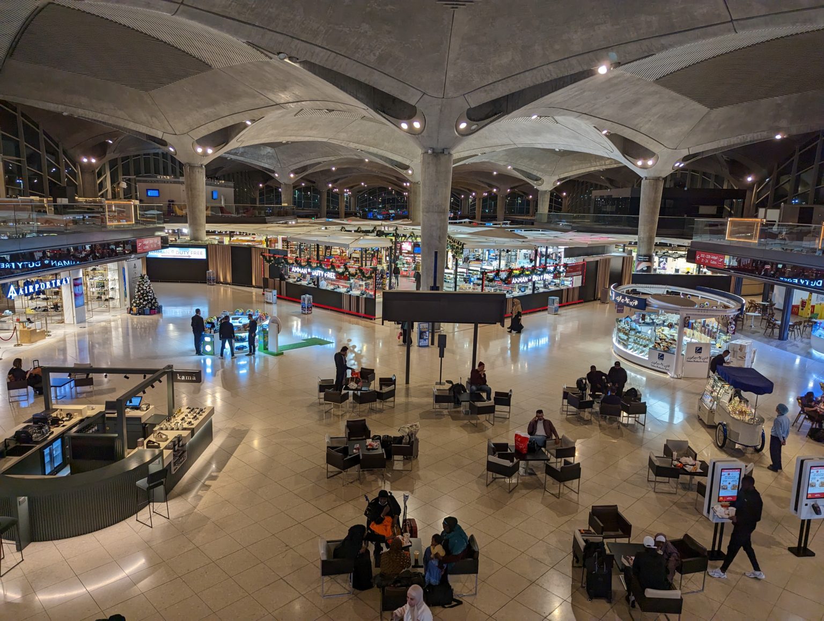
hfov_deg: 71.5
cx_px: 412
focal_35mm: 24
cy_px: 310
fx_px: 572
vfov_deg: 56.9
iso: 143
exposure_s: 1/100
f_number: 1.85
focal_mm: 6.81
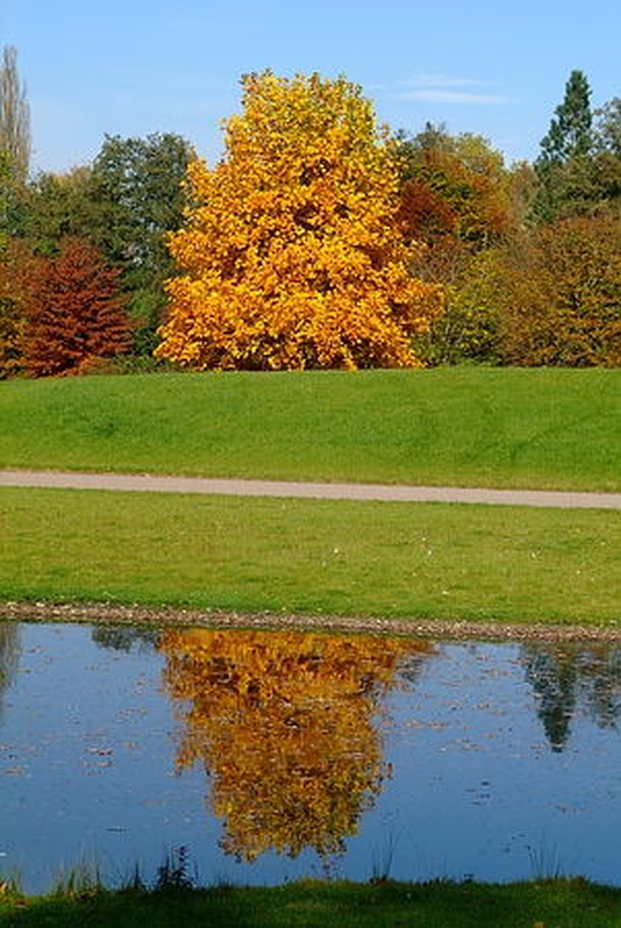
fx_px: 2401
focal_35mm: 93
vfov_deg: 21.9
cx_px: 310
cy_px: 464
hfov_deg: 14.7
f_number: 6.7
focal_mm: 62
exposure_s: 1/180
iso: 100
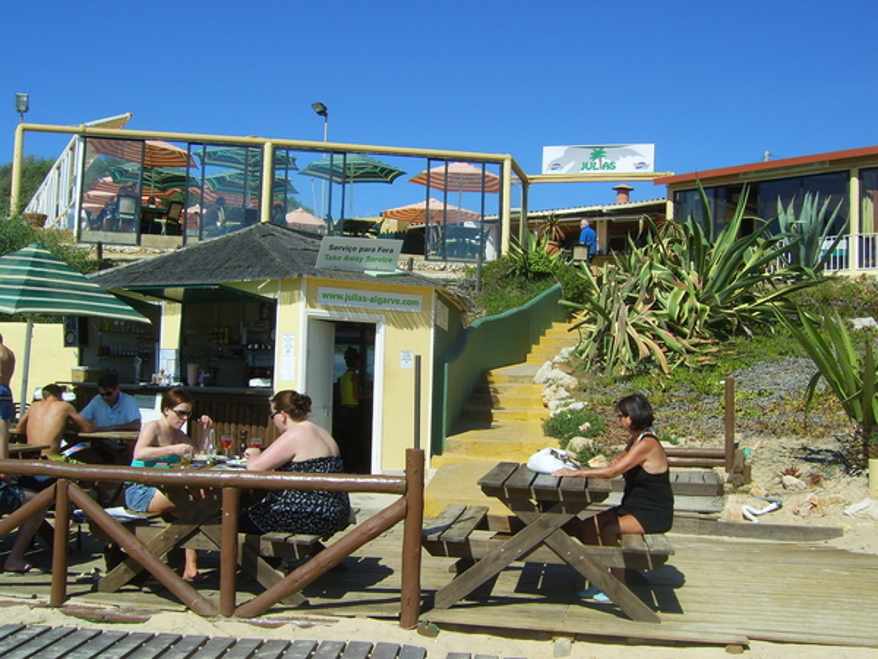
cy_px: 330
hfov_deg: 49.0
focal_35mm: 38
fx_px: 964
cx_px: 439
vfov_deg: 37.7
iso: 50
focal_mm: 7.8
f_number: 6.4
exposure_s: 1/500
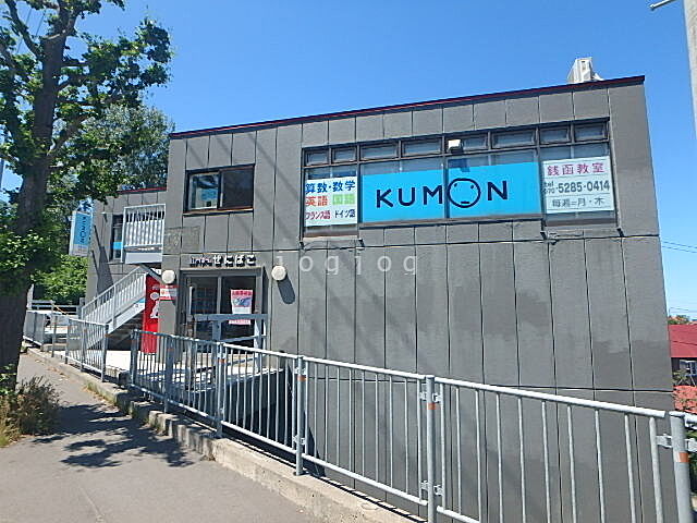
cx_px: 348
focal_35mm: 21
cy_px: 262
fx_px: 423
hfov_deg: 79.0
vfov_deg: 63.4
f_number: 3.5
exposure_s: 1/800
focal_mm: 3.7
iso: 125
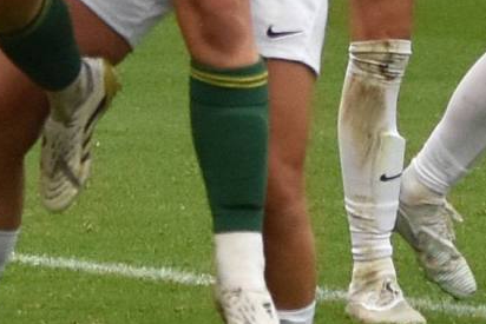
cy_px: -219
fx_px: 6603
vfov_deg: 2.8
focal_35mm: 489
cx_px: -242
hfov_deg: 4.2
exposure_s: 1/1000
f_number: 2.8
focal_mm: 70
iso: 800
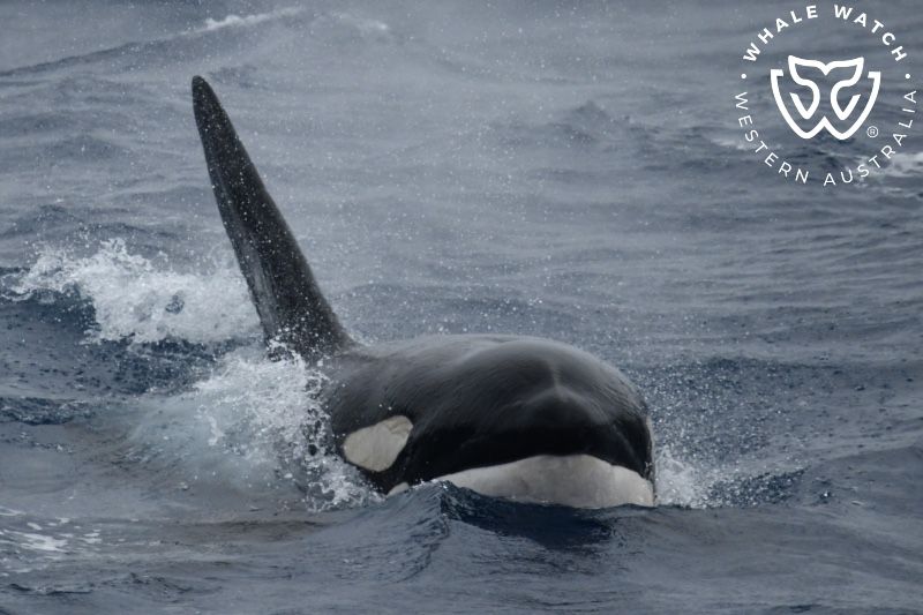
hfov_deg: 3.4
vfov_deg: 2.3
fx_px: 15379
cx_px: 462
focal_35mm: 600
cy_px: 308
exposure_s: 1/8000
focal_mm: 600
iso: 1250
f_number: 6.3
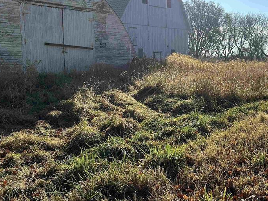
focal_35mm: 36
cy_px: 108
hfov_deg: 51.1
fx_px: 279
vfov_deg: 39.6
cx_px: 158
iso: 80
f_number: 1.78
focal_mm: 6.86
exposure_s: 1/2809
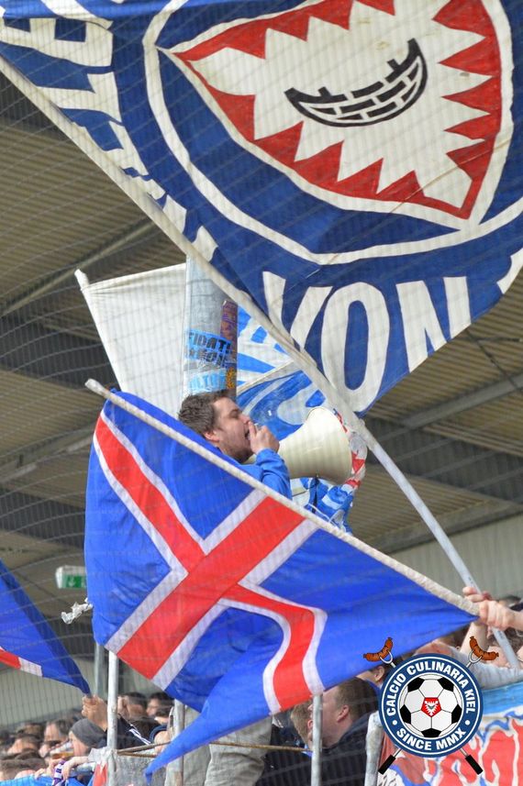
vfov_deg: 19.5
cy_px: 393
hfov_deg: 13.0
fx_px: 2292
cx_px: 262
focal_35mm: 105
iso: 1250
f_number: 3.5
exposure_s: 1/800
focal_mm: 70
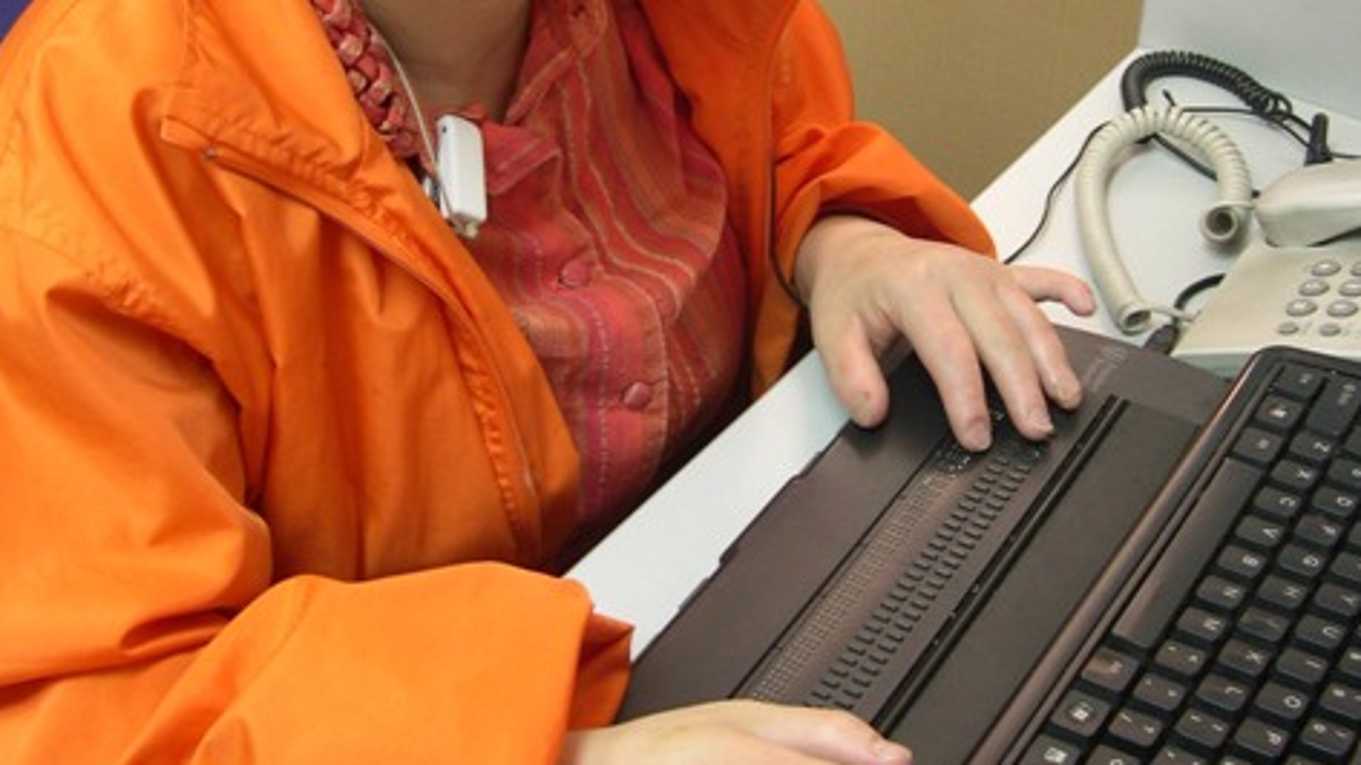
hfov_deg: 37.2
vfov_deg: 21.3
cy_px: 184
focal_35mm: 56
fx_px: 2021
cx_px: 685
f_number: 2.8
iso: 100
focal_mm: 8
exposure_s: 1/9.6
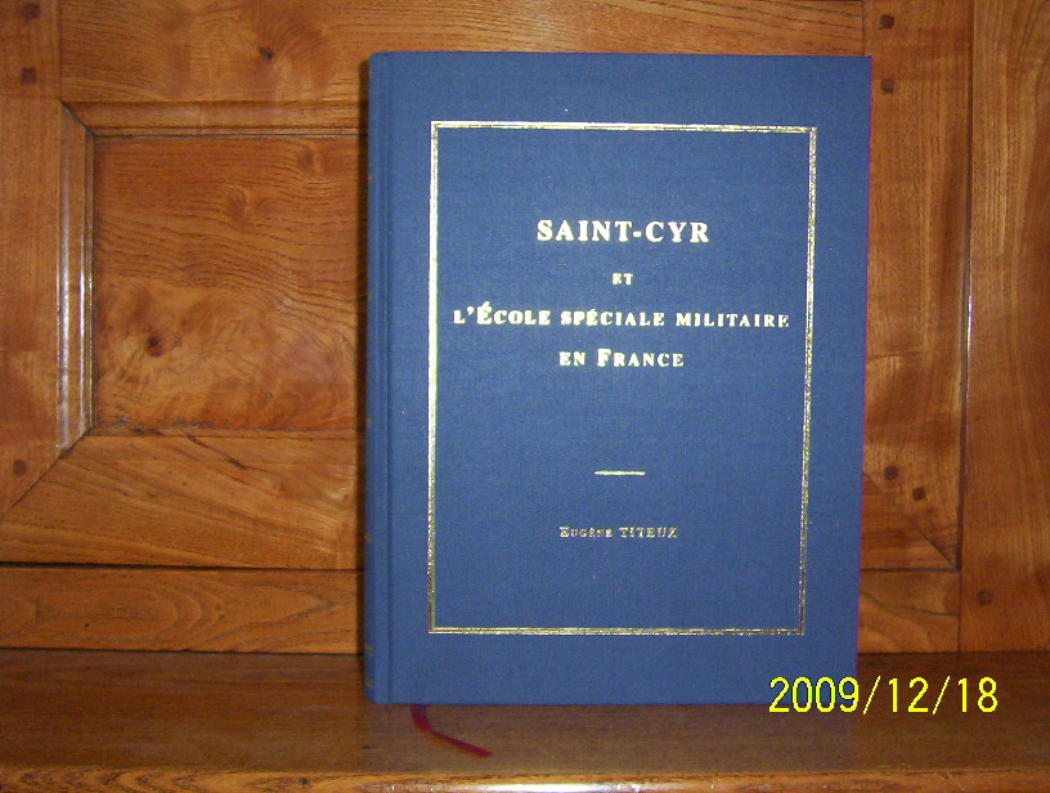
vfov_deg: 39.8
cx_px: 525
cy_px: 396
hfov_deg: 51.2
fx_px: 1095
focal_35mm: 36
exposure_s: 1/30
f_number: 2.76
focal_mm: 5.54
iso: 140
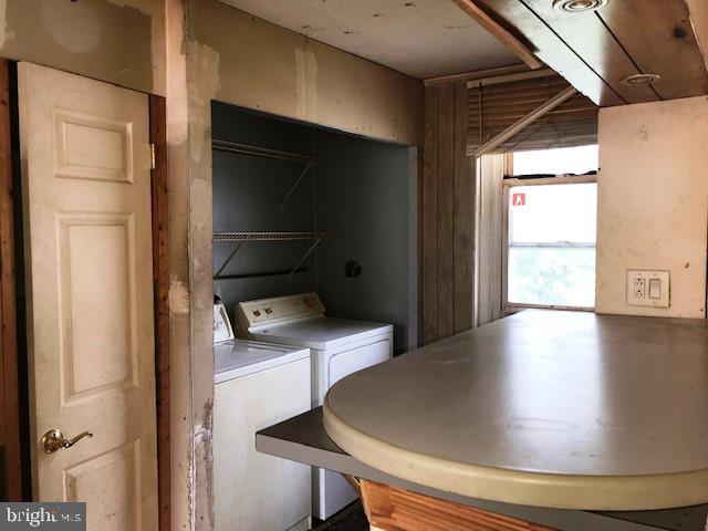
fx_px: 573
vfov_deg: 49.7
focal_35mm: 28
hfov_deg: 63.4
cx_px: 354
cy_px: 266
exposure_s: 1/30
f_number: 1.8
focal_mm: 3.99
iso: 20
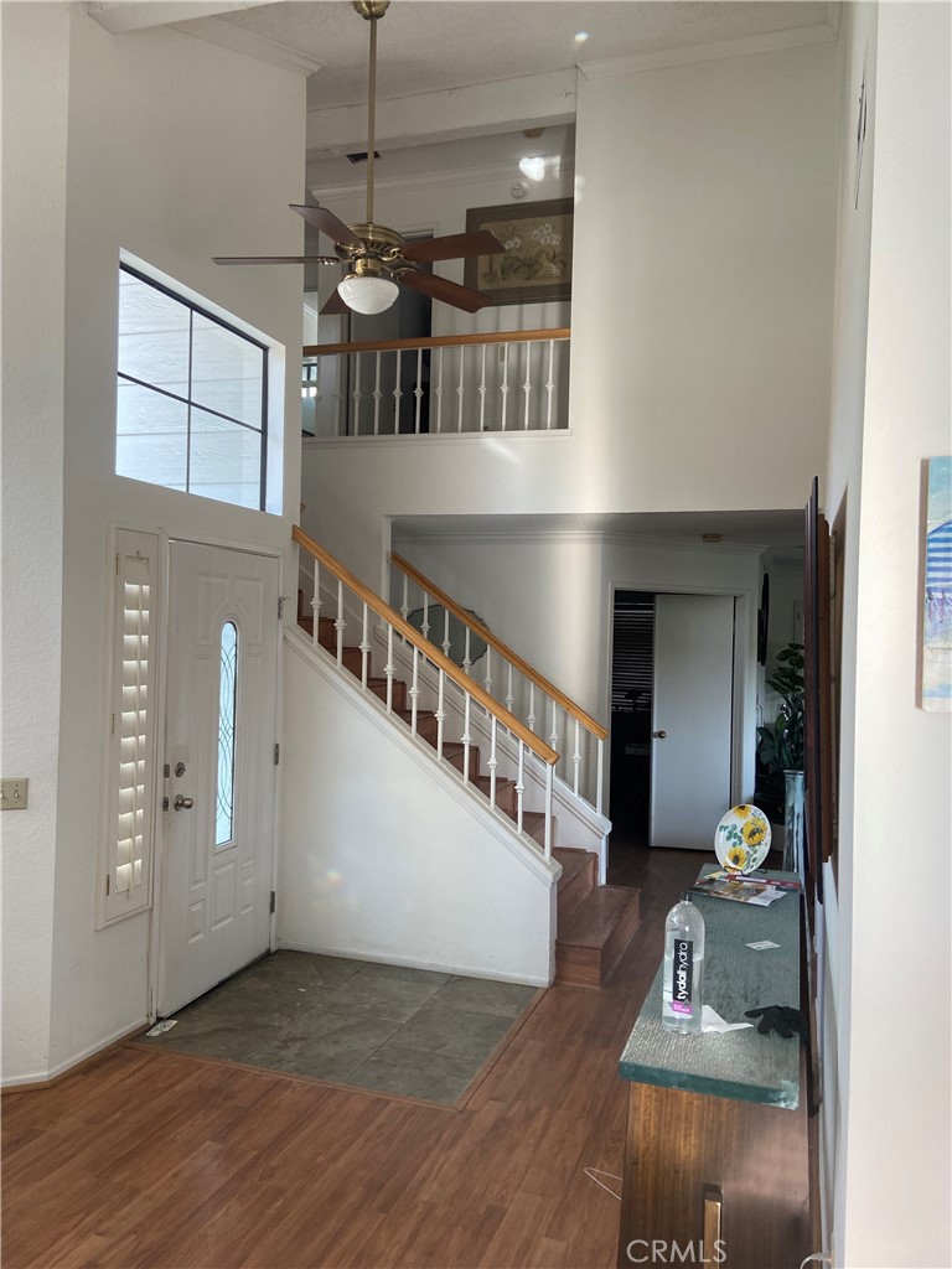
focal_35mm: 26
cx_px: 476
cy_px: 634
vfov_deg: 67.3
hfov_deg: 53.1
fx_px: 953
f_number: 1.8
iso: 80
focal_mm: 4.25
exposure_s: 1/121
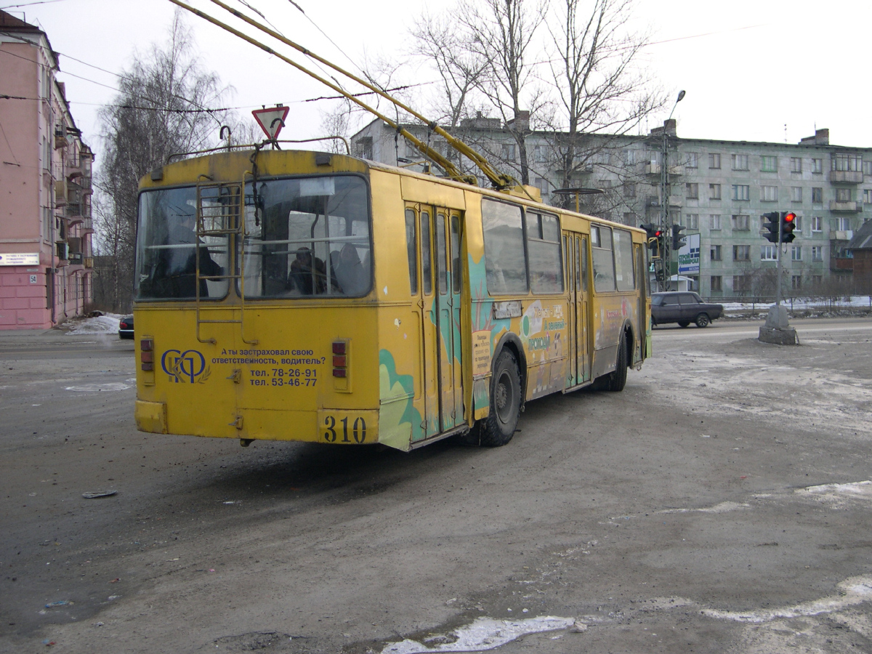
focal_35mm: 38
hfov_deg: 49.0
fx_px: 957
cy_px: 327
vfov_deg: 37.7
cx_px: 436
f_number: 2.8
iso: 100
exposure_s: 1/130
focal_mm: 8
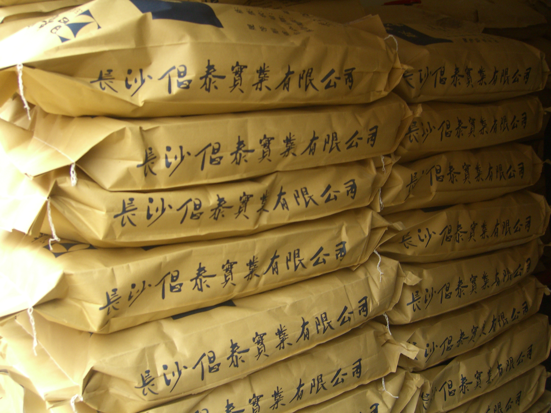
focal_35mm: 38
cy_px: 206
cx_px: 276
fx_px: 605
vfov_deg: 37.7
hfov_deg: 49.0
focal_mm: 7.9
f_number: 2.8
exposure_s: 1/50
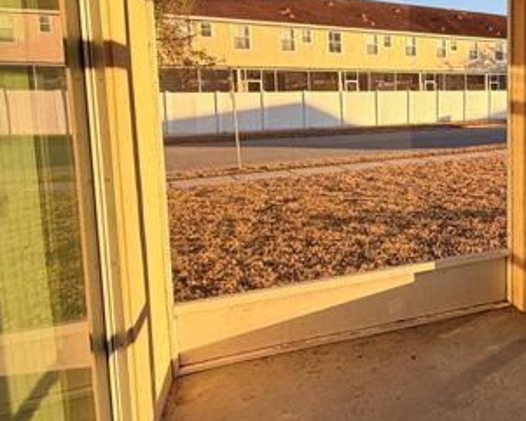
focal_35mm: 32
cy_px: 135
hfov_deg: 47.1
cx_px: 516
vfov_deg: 45.0
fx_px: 498
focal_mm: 2.22
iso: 50
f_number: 2.2
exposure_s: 1/502
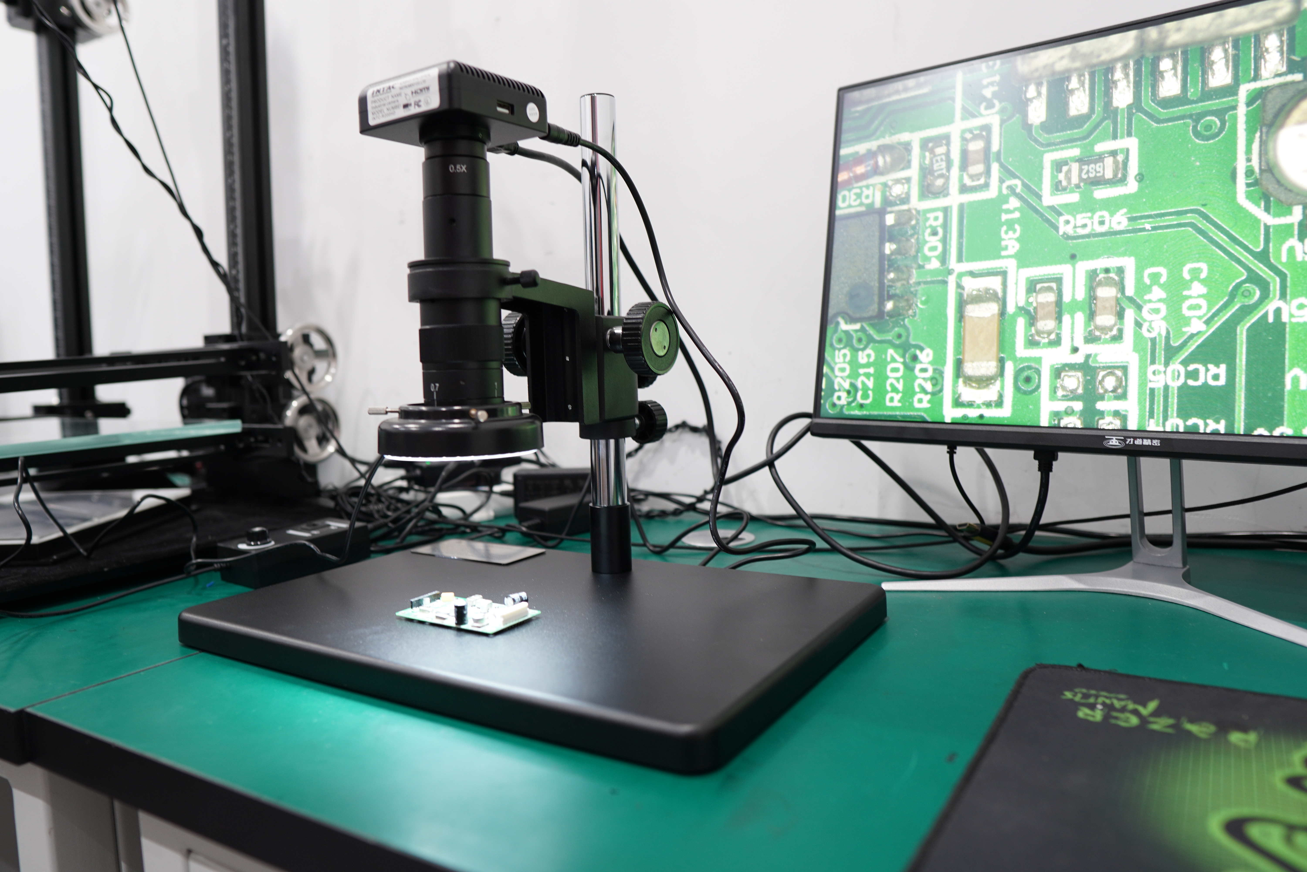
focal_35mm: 24
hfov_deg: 73.7
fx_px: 871
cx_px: 654
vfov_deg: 53.1
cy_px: 436
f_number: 2.2
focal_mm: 16
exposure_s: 1/6
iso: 200
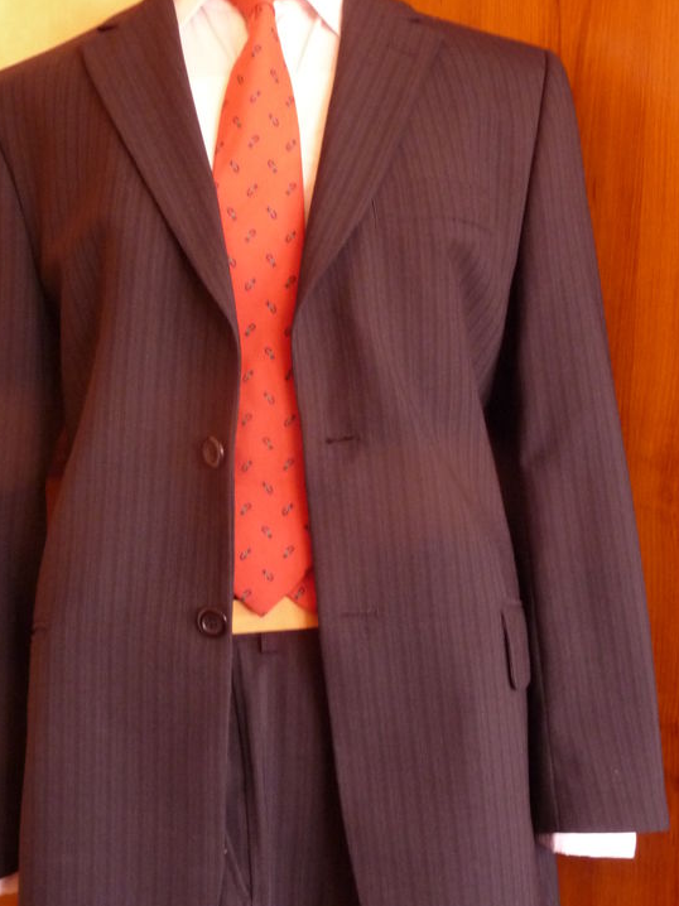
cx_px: 276
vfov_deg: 47.8
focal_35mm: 39
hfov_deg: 36.7
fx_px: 1021
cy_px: 506
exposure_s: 1/15
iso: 400
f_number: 3.3
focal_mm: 4.7
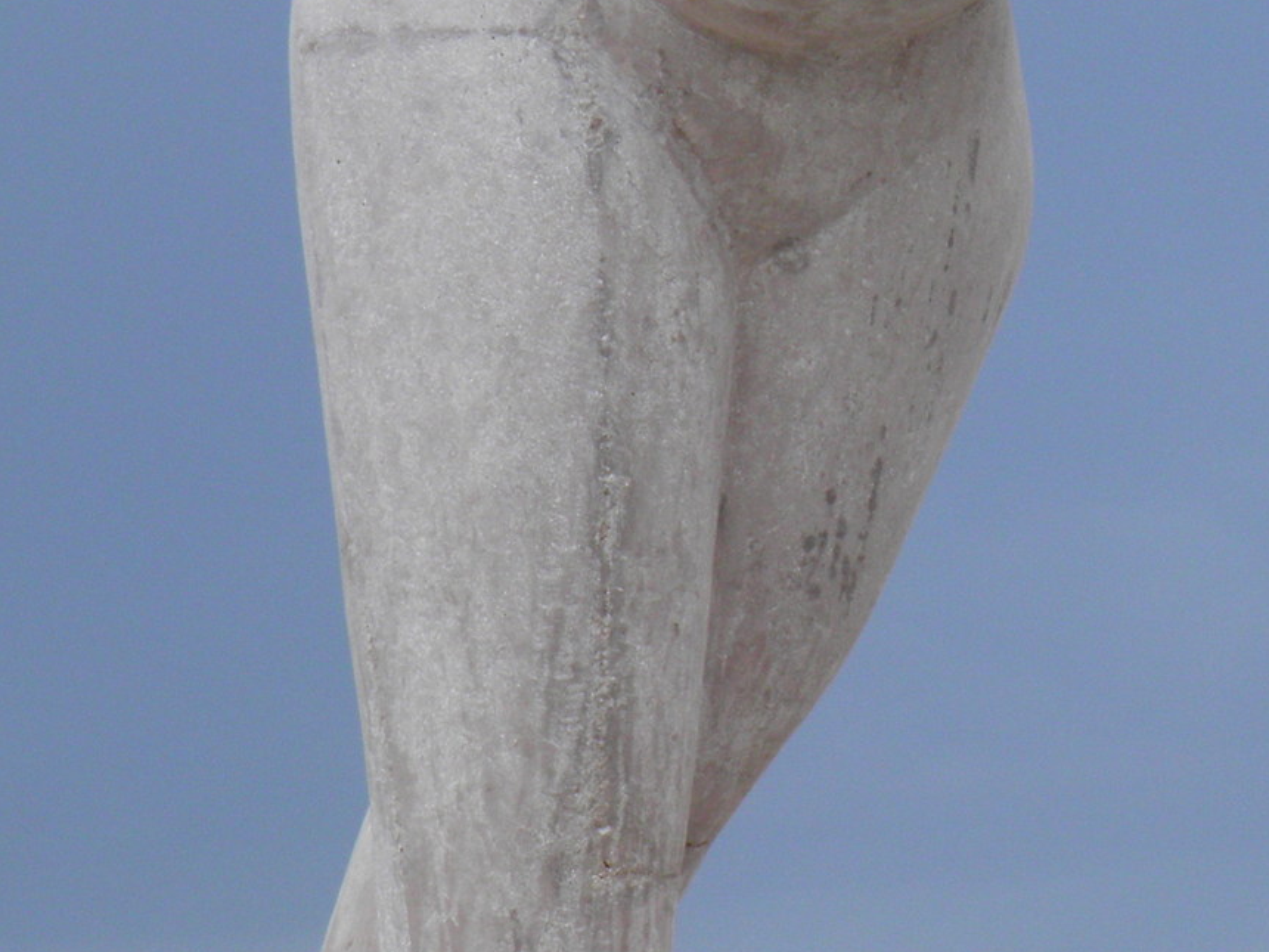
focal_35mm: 173
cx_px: 1462
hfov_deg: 11.2
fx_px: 6342
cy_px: 279
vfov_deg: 8.6
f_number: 6
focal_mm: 11.2
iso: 50
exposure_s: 1/160
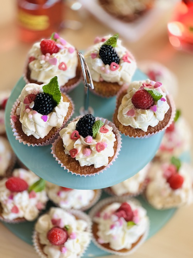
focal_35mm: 77
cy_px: 129
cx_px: 96
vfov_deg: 25.3
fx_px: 573
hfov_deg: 19.1
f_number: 2.8
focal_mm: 9
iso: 125
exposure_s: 1/33
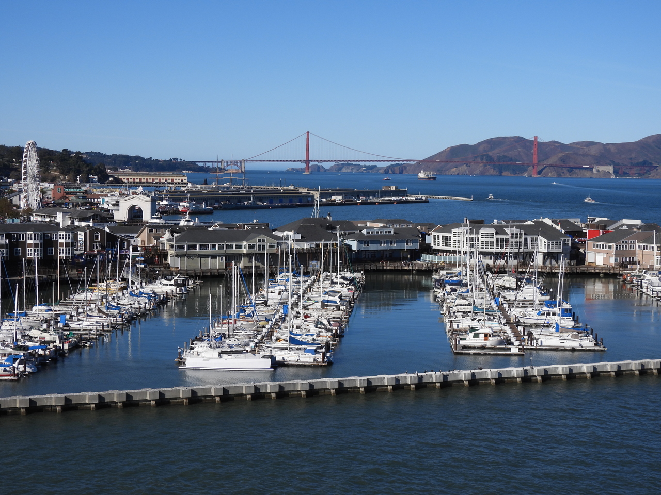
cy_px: 248
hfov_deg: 32.2
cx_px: 330
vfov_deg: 24.4
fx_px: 1146
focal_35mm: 60
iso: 100
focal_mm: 10.7
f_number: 4
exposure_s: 1/2000
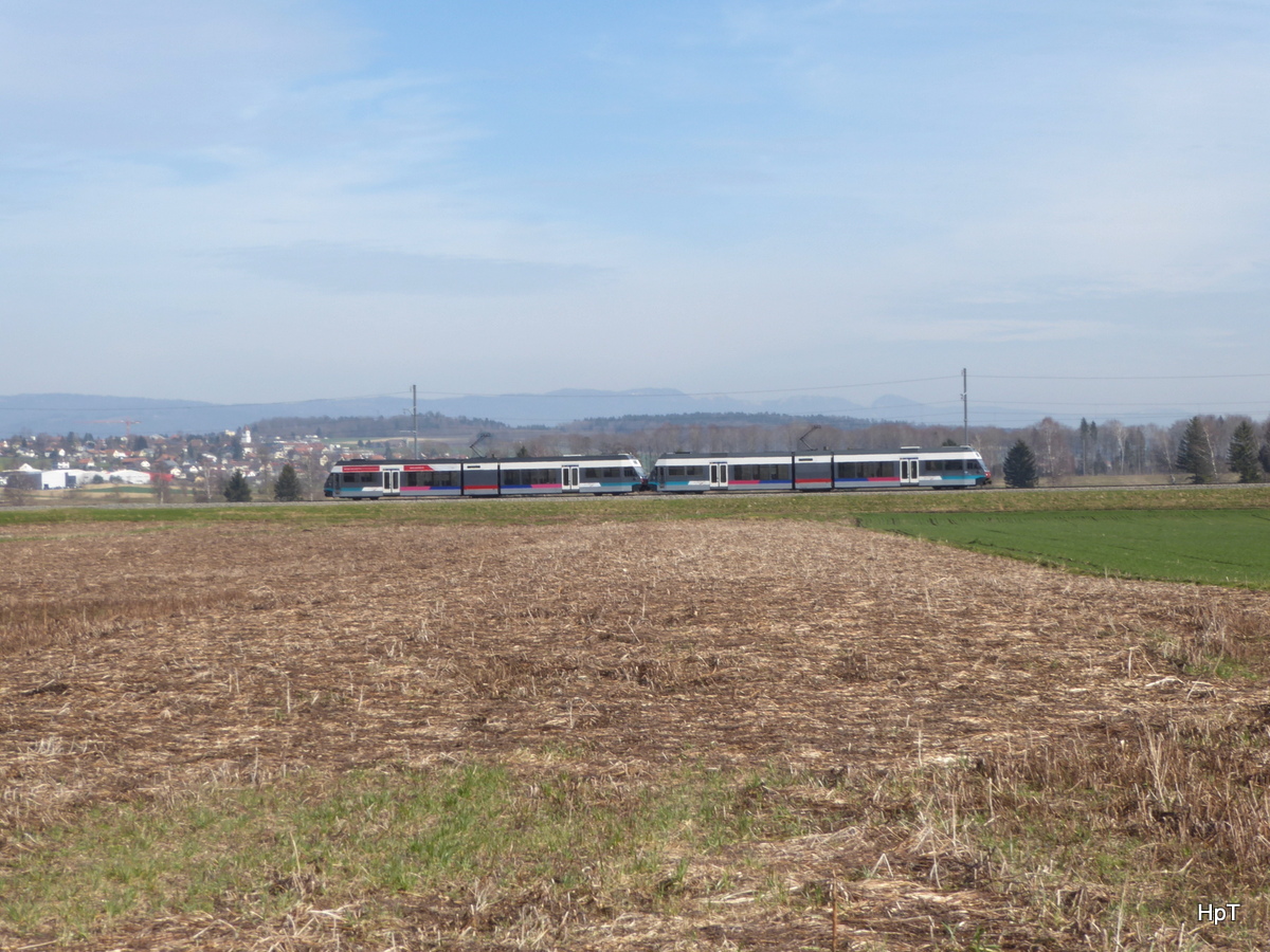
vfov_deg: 18.7
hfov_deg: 24.7
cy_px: 476
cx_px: 635
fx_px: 2898
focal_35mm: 79
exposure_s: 1/100
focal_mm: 14.1
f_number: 8
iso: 80
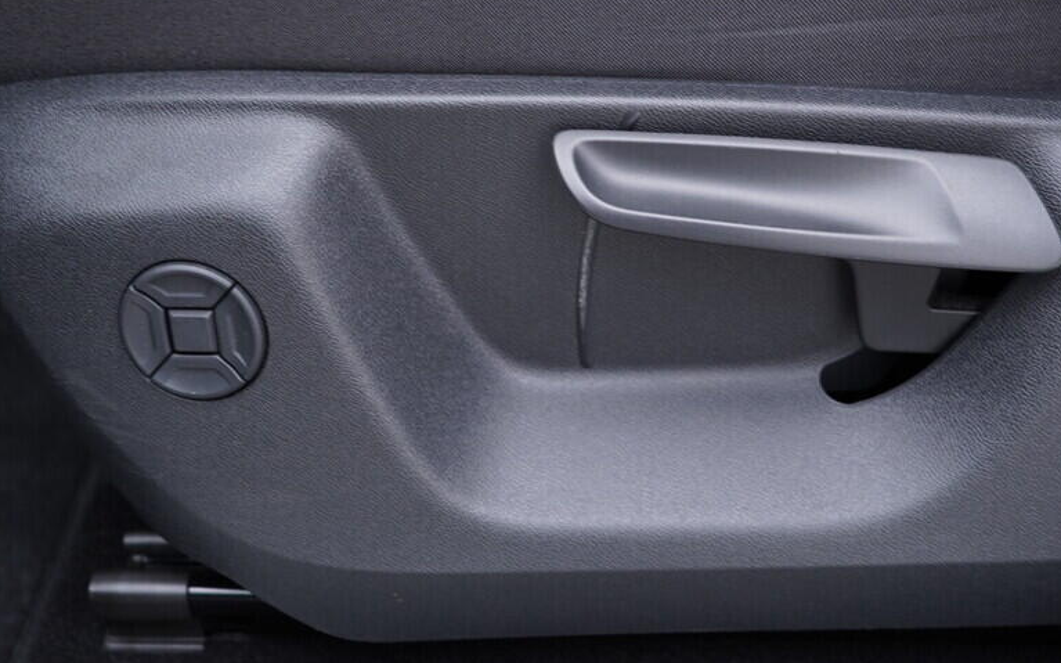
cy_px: 287
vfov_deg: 26.3
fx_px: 1417
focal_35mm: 49
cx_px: 527
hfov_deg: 41.1
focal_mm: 24
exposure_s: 1/40
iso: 250
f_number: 2.8
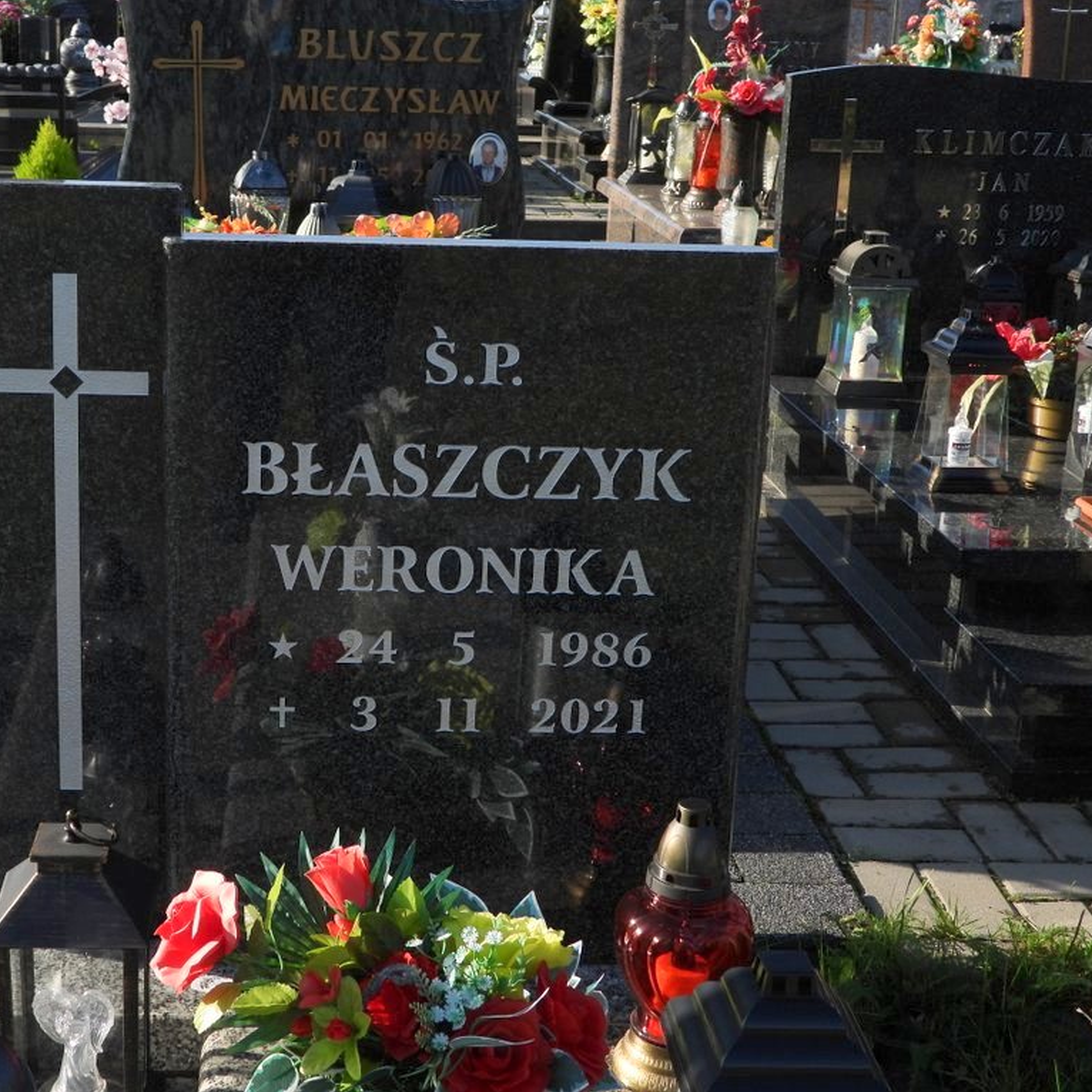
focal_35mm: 52
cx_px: 374
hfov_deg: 32.5
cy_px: 546
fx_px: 1856
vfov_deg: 32.8
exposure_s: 1/800
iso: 100
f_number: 3.2
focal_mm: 7.9
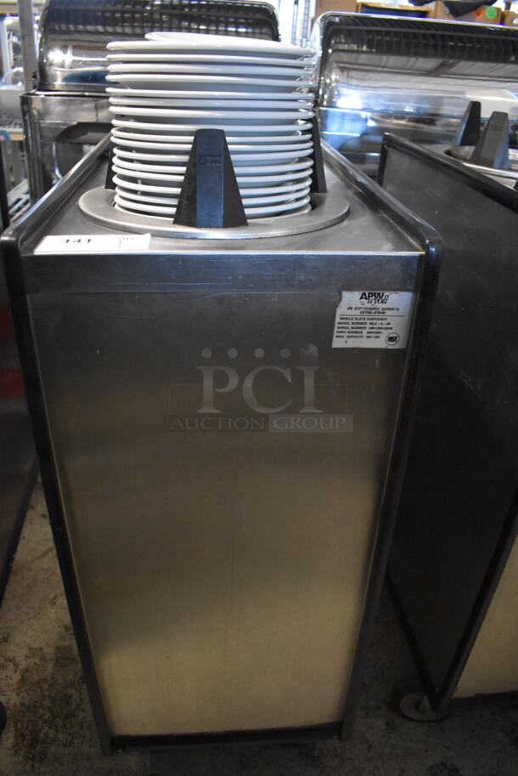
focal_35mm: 27
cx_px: 259
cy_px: 388
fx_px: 582
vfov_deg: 67.3
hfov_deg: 48.0
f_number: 3.5
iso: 4500
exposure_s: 1/125
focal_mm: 18
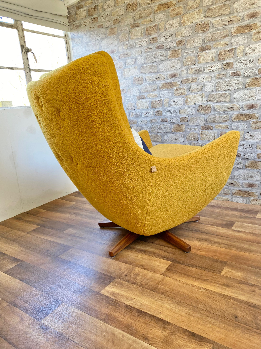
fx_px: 261
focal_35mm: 26
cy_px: 174
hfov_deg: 53.1
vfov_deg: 67.3
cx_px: 130
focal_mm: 4.25
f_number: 1.8
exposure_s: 1/121
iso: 125
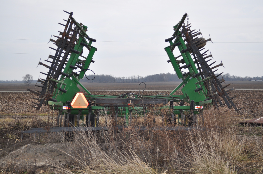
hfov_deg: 35.1
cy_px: 87
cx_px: 132
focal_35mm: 57
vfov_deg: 23.7
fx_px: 416
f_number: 5
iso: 250
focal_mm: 38
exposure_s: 1/200
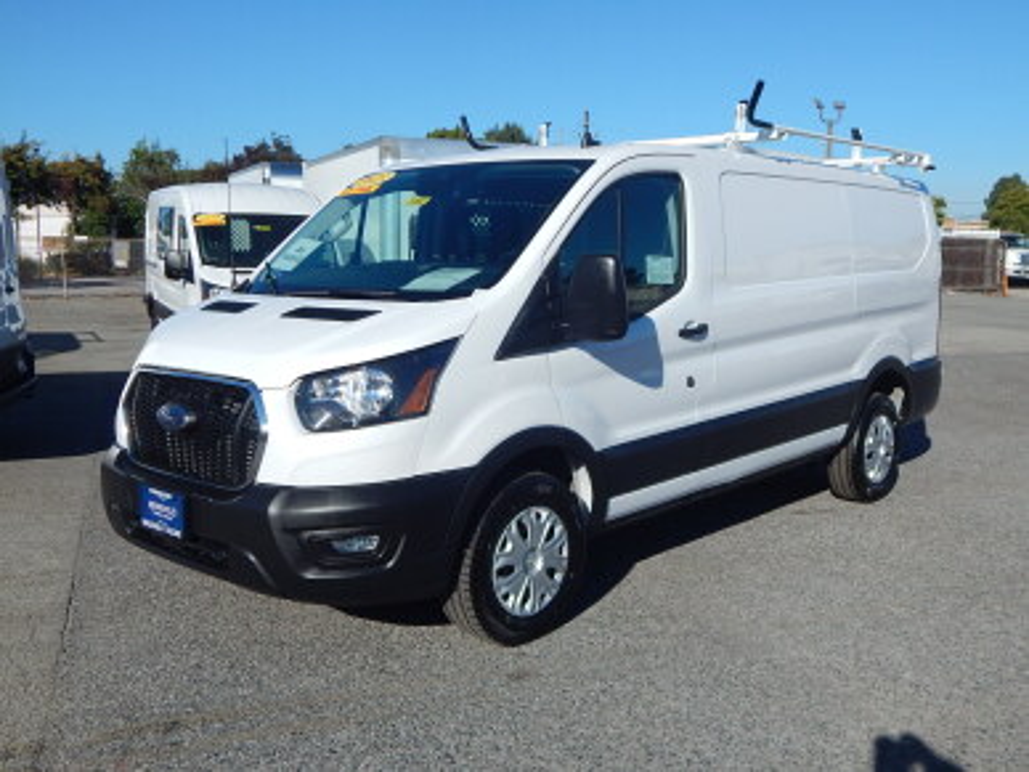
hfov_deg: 54.0
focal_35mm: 34
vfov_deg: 41.8
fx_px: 1011
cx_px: 514
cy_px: 386
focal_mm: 6.1
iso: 125
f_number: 6.7
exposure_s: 1/800
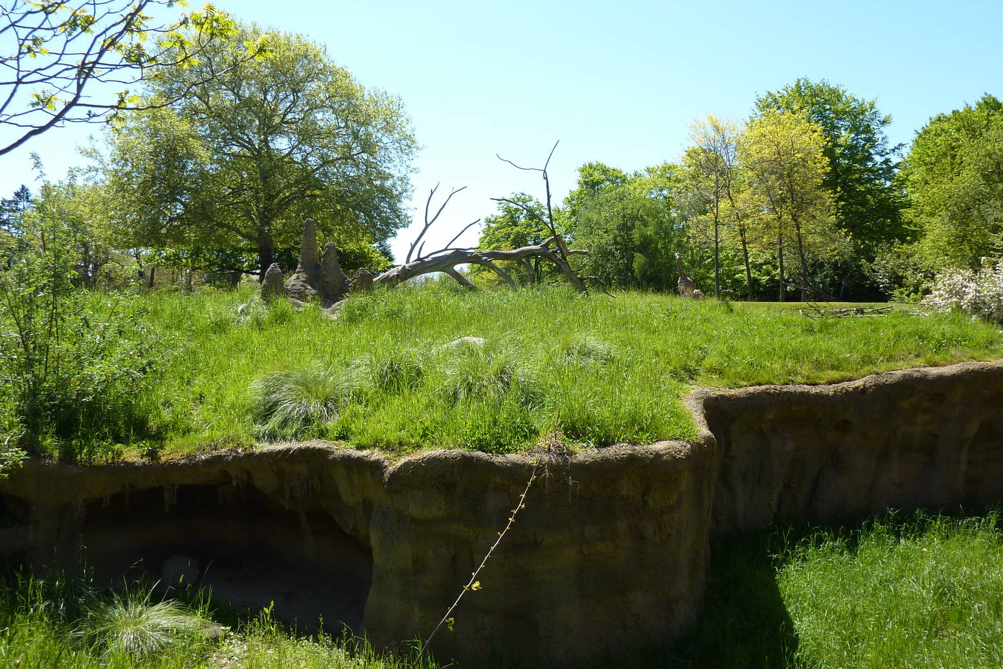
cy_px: 293
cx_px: 512
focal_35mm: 29
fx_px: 808
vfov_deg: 44.9
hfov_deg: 63.6
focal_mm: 4.4
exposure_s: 1/500
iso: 100
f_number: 3.3
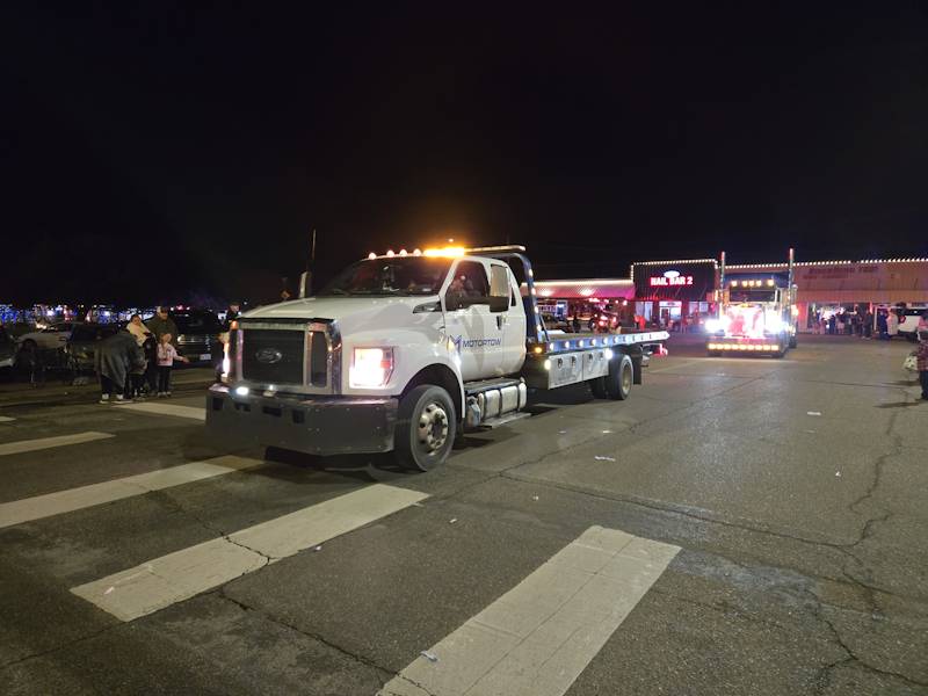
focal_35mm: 23
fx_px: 617
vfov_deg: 58.9
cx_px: 464
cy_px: 348
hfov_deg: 73.9
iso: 1250
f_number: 1.8
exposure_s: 1/60
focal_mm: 5.4
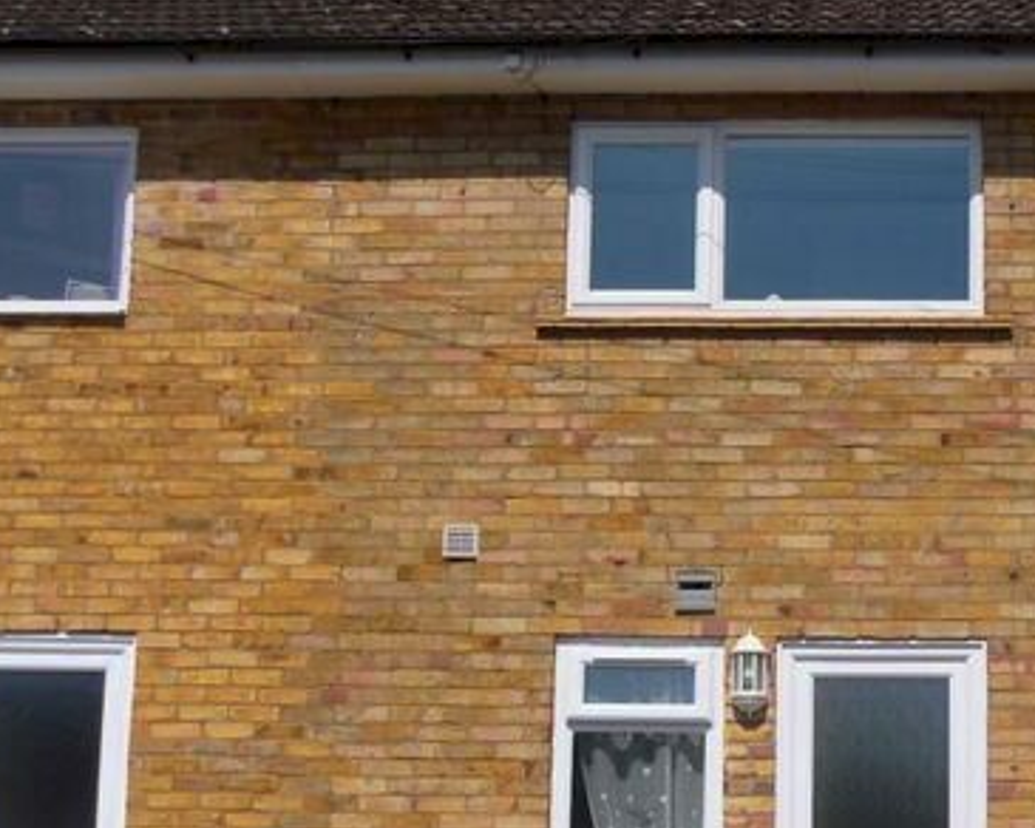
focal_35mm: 58
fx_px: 1777
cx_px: 777
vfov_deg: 25.9
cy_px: 628
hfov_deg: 31.9
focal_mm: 5.6
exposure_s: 1/181
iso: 80
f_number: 9.5
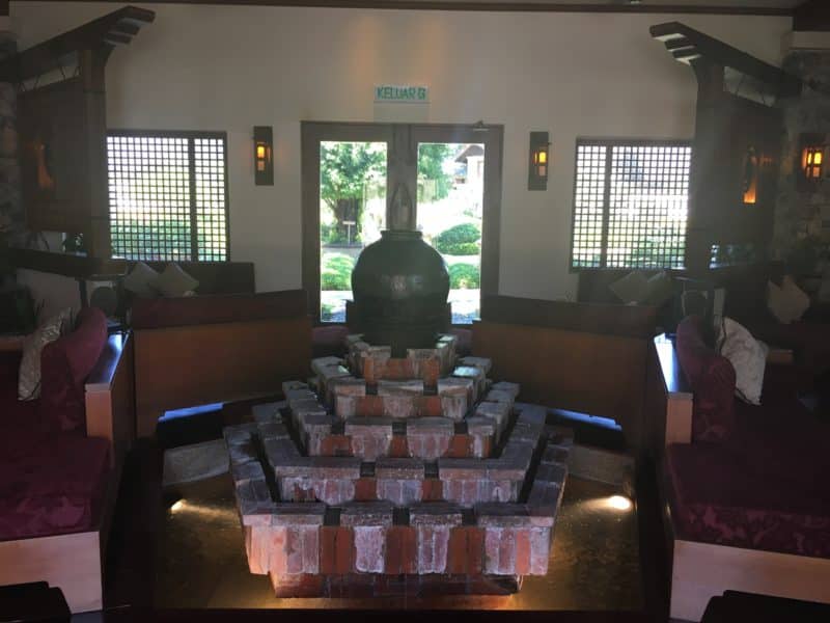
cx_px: 415
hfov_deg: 61.7
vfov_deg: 48.2
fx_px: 695
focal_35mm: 29
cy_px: 312
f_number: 2.2
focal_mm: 4.15
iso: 40
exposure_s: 1/33
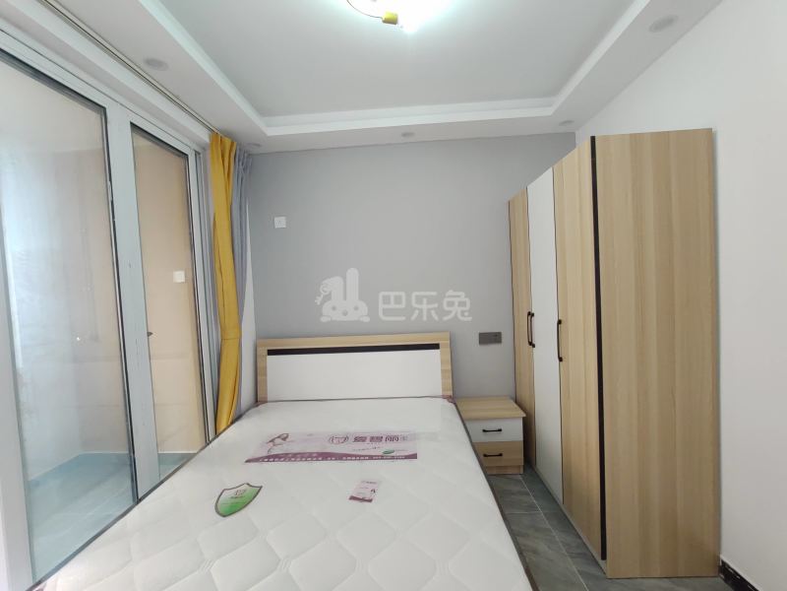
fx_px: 341
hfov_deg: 98.2
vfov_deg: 81.7
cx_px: 394
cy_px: 296
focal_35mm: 15
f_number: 2.4
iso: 399
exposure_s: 1/33
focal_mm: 2.04
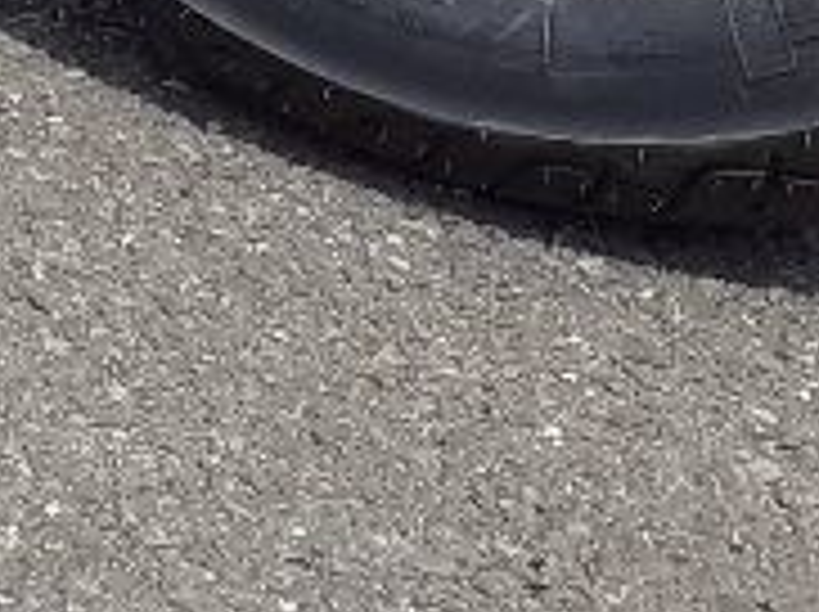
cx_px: -940
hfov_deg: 9.6
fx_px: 4489
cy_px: -1400
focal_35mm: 190
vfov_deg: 6.8
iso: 40
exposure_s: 1/1056
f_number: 1.9
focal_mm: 3.6
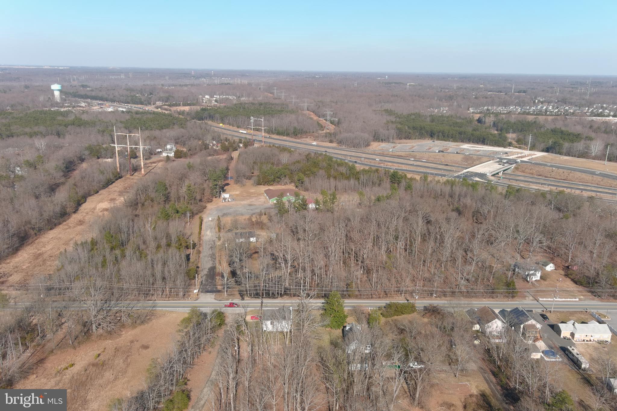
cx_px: 308
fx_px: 497
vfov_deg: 45.0
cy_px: 206
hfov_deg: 63.7
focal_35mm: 29
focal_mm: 10.57
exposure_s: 1/80
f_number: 10
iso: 100
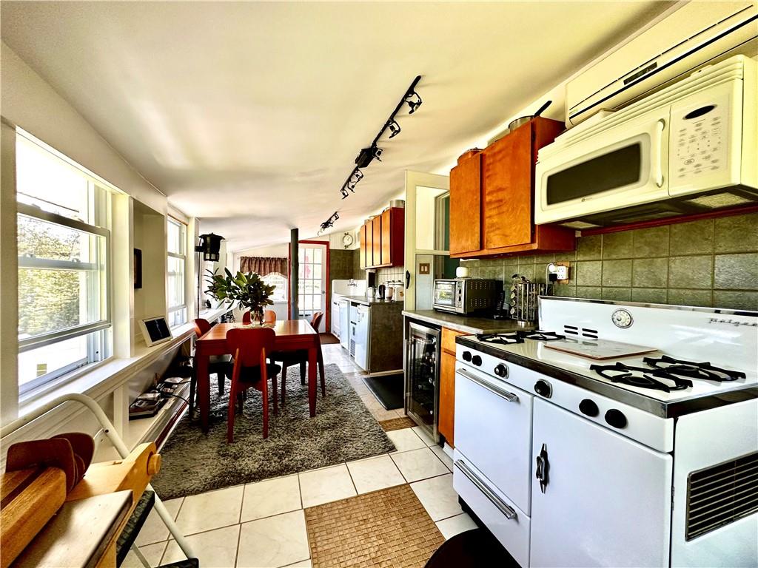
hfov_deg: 102.1
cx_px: 379
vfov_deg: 85.7
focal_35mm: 14
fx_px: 307
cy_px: 284
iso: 160
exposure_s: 1/99
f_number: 2.2
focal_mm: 2.22
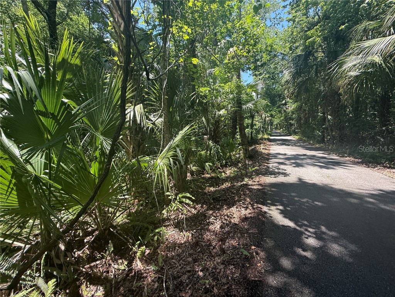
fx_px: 160
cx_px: 198
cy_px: 148
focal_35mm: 14
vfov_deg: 85.7
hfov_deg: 102.1
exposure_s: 1/210
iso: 50
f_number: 2.2
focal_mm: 2.22
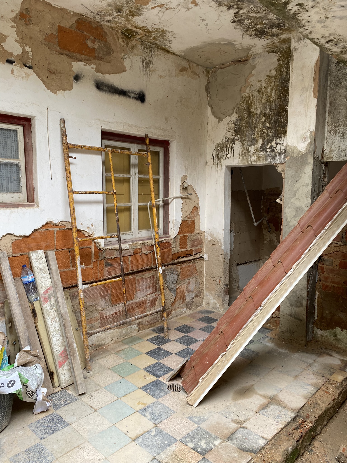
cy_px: 232
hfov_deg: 53.1
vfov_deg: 67.3
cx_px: 174
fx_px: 348
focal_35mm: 26
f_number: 1.8
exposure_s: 1/121
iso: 64
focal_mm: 4.25
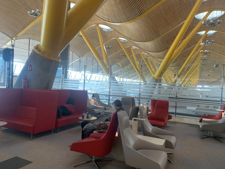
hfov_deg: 67.3
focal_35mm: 26
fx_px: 169
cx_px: 112
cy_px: 84
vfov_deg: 53.1
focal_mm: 4.25
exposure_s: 1/50
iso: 64
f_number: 1.8
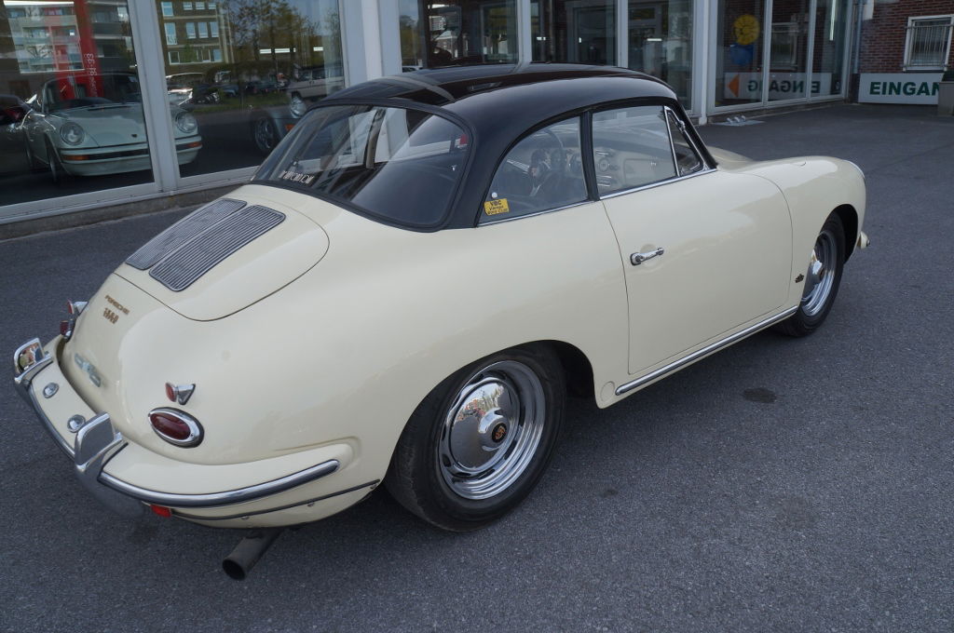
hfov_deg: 67.4
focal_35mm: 27
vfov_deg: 47.8
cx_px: 477
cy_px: 316
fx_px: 715
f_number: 8
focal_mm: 18
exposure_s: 1/250
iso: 200
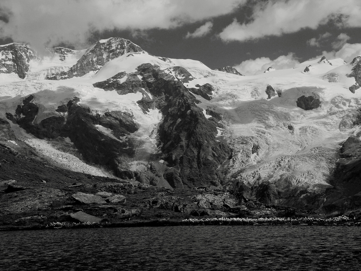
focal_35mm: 84
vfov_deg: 17.6
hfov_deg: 23.3
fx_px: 876
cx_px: 180
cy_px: 136
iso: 100
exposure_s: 1/500
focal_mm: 42
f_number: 10
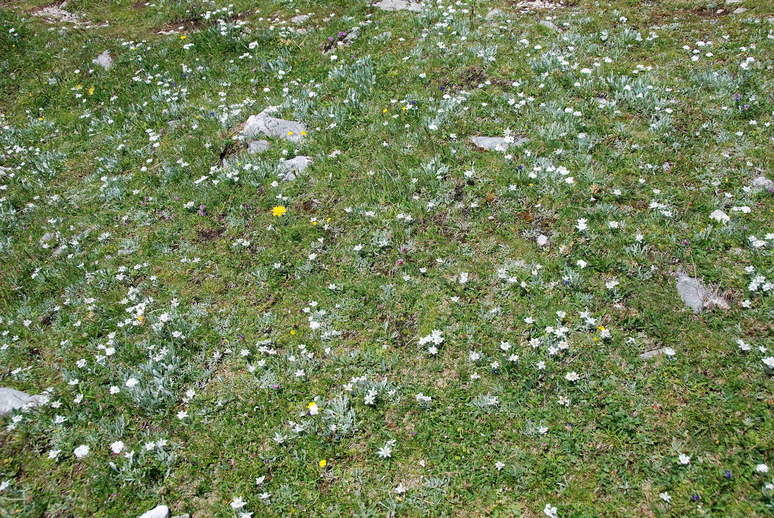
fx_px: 775
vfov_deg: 37.0
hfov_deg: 53.1
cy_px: 259
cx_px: 387
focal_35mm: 36
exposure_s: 1/250
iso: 100
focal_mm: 24
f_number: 8
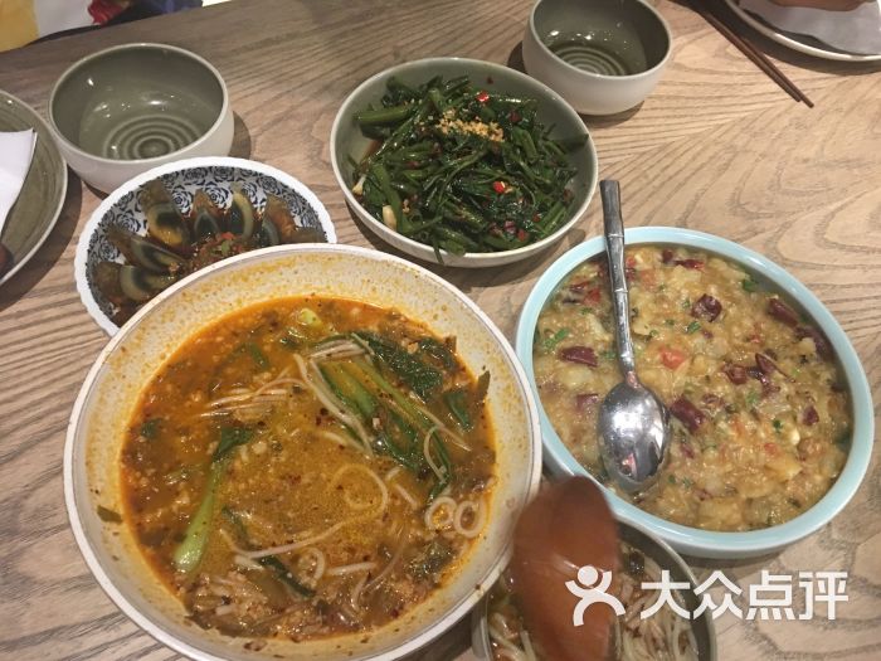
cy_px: 330
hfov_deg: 61.7
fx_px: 738
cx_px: 440
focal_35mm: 29
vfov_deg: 48.2
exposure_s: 1/10
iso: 80
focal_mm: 4.15
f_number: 2.2
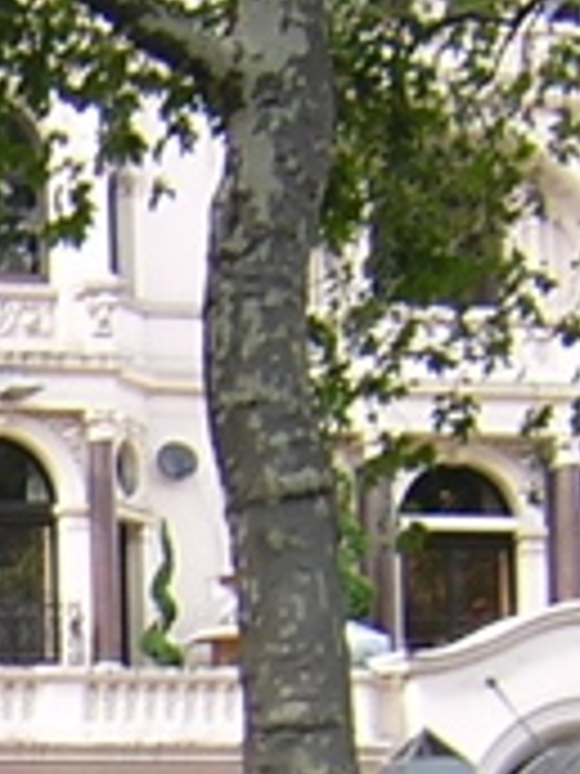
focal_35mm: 179
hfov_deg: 7.8
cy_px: 1127
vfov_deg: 10.7
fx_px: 3999
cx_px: -744
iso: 100
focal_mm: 4.7
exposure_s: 1/160
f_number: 2.6
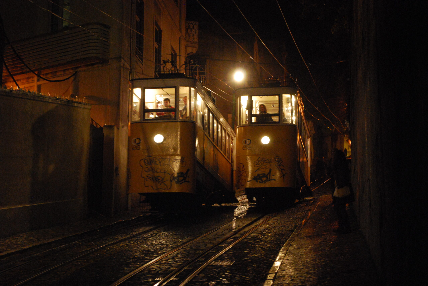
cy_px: 143
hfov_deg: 24.6
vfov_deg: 16.6
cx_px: 214
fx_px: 982
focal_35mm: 82
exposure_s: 1/15
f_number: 5.6
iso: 1600
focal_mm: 55
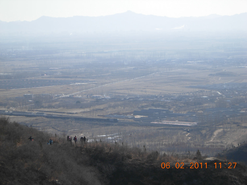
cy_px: 92
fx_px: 899
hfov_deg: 15.6
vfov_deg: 11.8
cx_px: 124
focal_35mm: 126
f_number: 5.8
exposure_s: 1/373
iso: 50
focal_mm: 26.3
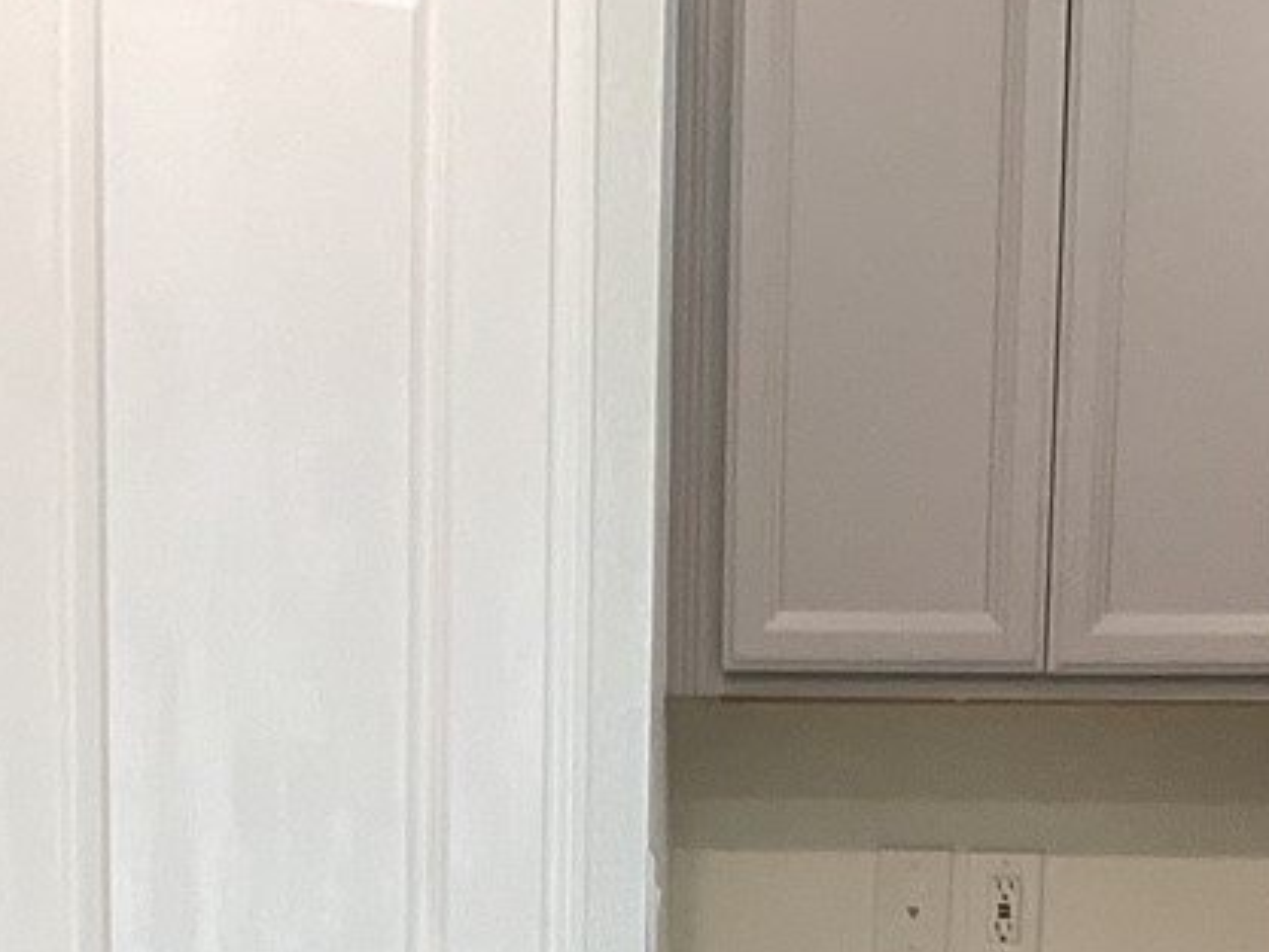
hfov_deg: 16.5
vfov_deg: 11.5
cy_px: 1737
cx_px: 569
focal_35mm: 119
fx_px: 4364
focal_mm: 3.3
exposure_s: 1/60
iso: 160
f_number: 2.4
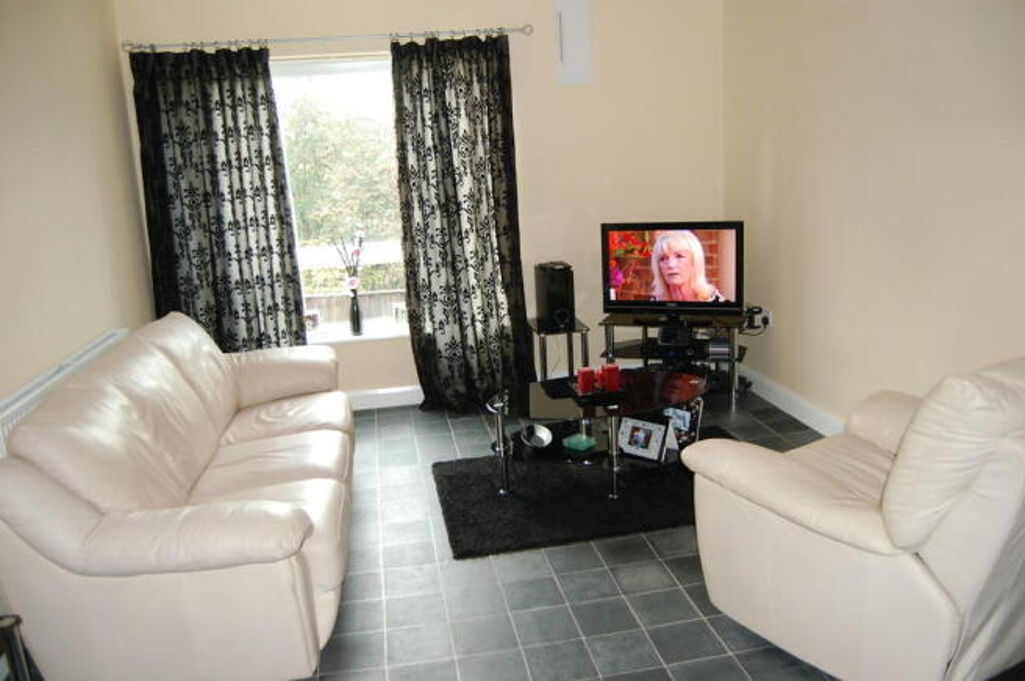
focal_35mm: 27
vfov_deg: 47.8
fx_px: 768
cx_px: 512
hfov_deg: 67.4
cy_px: 340
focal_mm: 18
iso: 400
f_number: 3.5
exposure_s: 1/60
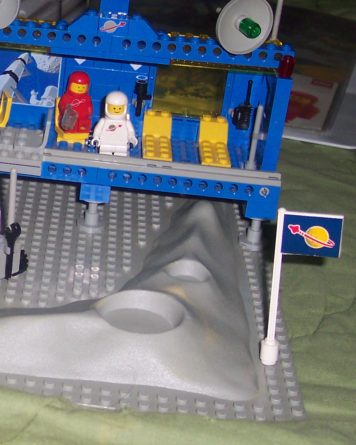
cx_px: -81
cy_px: 223
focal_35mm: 85
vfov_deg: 22.5
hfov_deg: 17.2
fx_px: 1119
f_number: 2.8
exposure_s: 1/30
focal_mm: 8
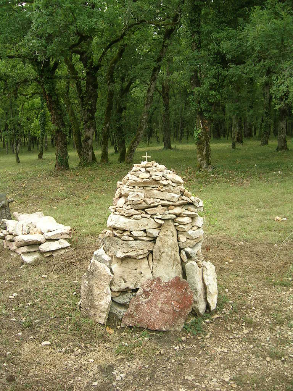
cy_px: 196
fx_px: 395
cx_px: 146
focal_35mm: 35
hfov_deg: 40.7
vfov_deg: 52.6
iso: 50
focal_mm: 5.4
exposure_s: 1/221
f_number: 2.8
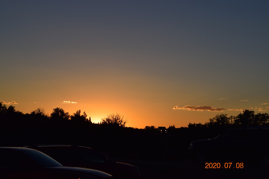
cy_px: 90
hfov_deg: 24.6
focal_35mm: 82
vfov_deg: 16.6
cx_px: 134
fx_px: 616
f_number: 11
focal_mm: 55
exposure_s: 1/500
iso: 250
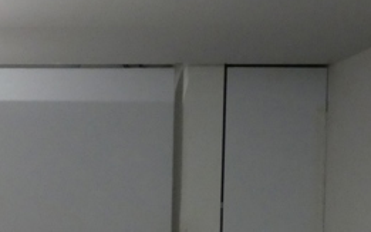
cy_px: 343
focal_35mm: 133
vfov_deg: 9.6
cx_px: -122
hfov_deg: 15.0
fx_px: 1344
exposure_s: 1/125
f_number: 3.6
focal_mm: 7.3
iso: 800
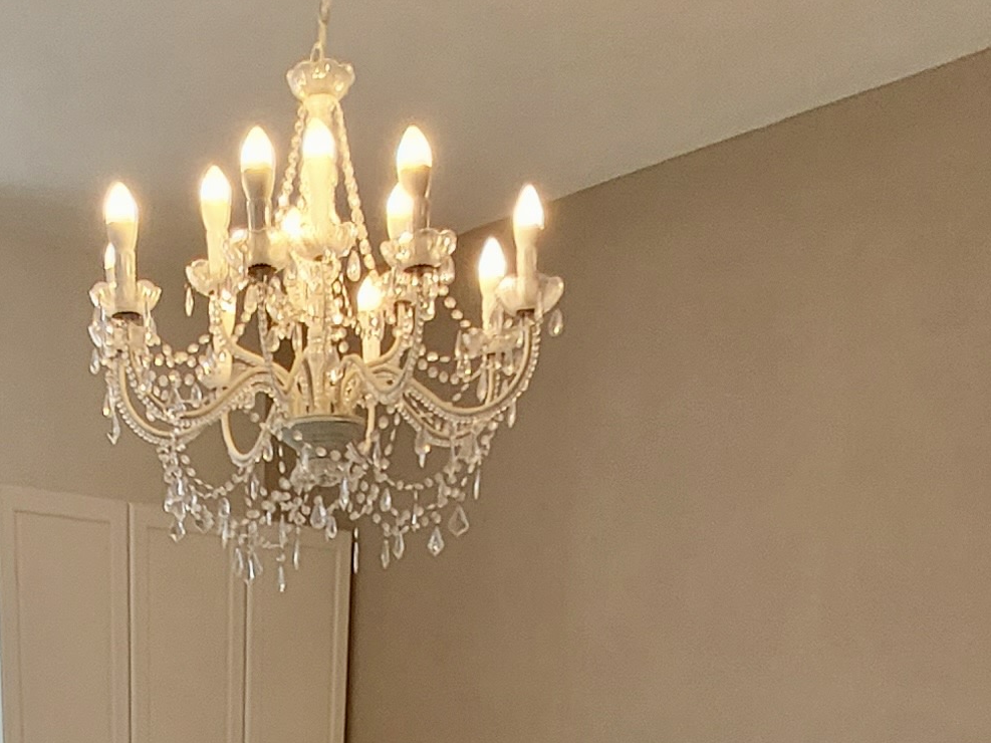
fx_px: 1231
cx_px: 255
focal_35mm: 43
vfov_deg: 24.8
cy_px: 1146
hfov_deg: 42.6
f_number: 2.2
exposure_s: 1/100
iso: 64
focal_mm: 1.42
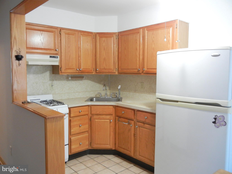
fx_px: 201
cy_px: 87
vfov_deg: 46.8
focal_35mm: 30
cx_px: 116
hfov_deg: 60.0
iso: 400
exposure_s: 1/13.2
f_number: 3.5
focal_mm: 5.4
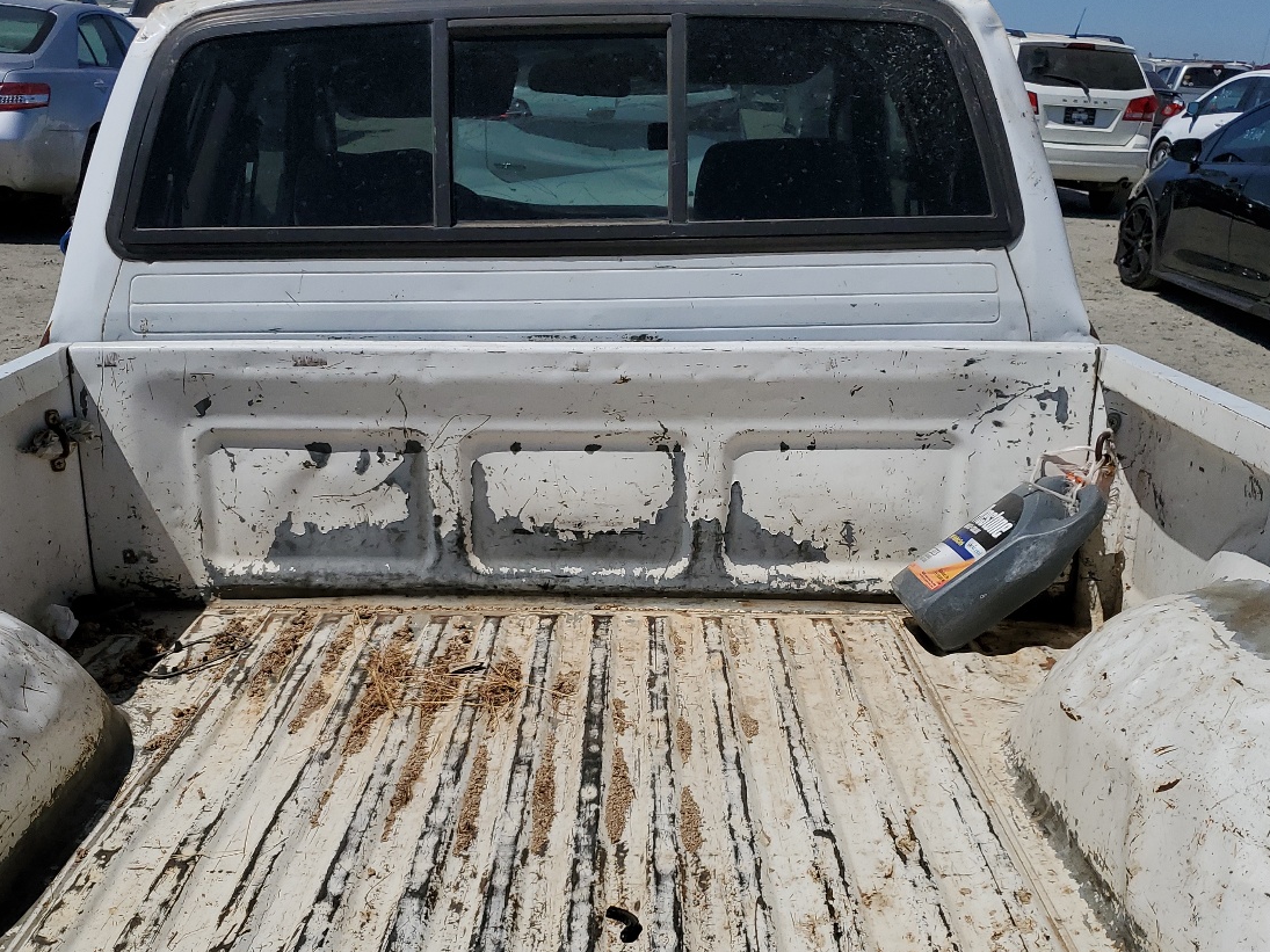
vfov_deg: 37.1
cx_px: 573
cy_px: 680
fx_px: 1394
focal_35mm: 38
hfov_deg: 48.9
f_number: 1.5
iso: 51
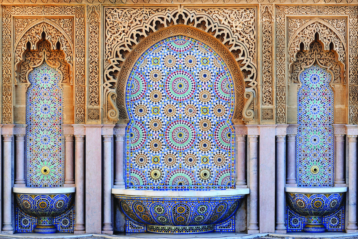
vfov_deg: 41.1
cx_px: 179
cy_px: 120
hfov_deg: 58.7
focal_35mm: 32
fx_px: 318
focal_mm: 32
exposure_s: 1/125
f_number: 8
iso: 250
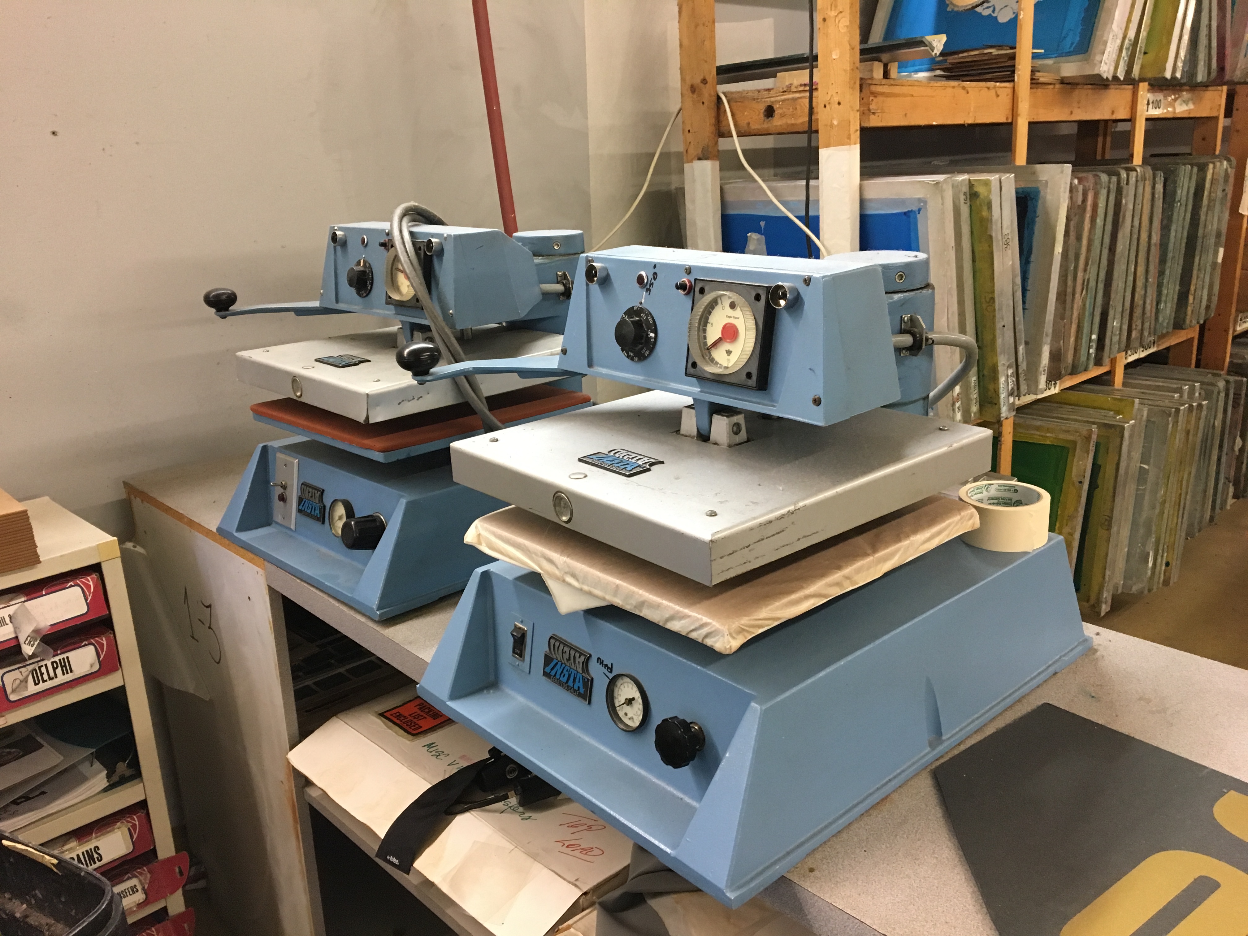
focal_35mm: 29
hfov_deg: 61.7
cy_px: 468
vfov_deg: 48.2
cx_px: 624
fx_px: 1046
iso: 160
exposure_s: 1/30
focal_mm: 4.15
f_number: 2.2
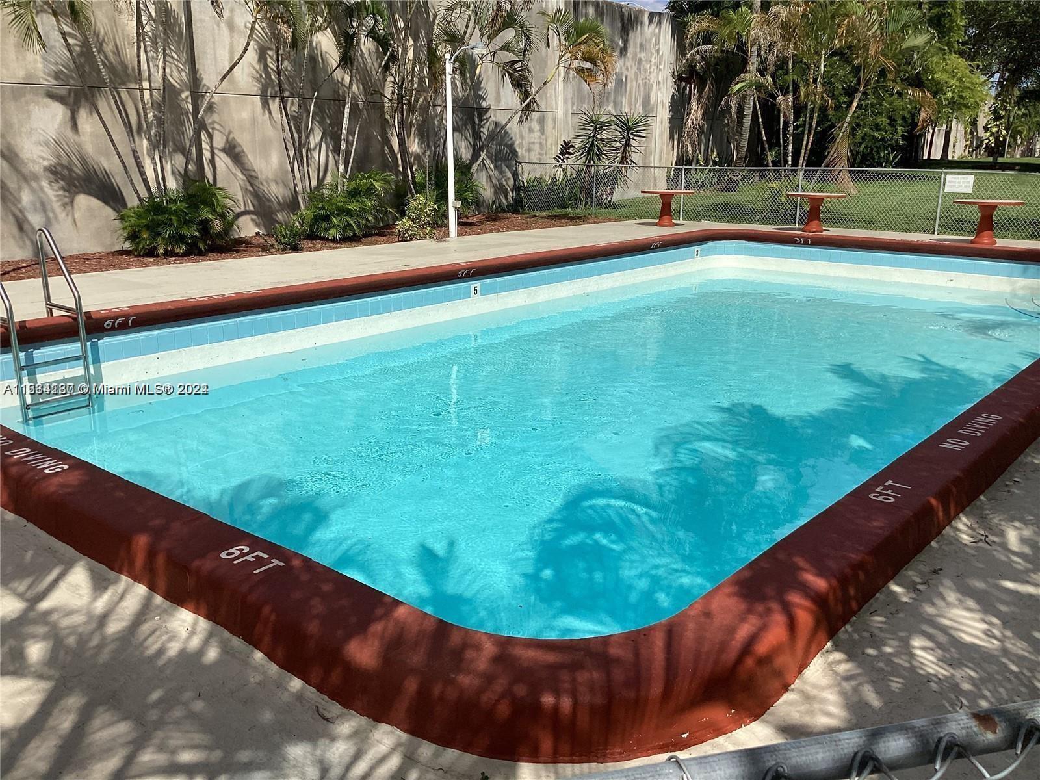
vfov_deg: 45.4
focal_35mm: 31
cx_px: 520
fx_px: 931
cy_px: 390
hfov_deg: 58.4
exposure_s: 1/3401
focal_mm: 3.3
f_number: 2.4
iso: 25
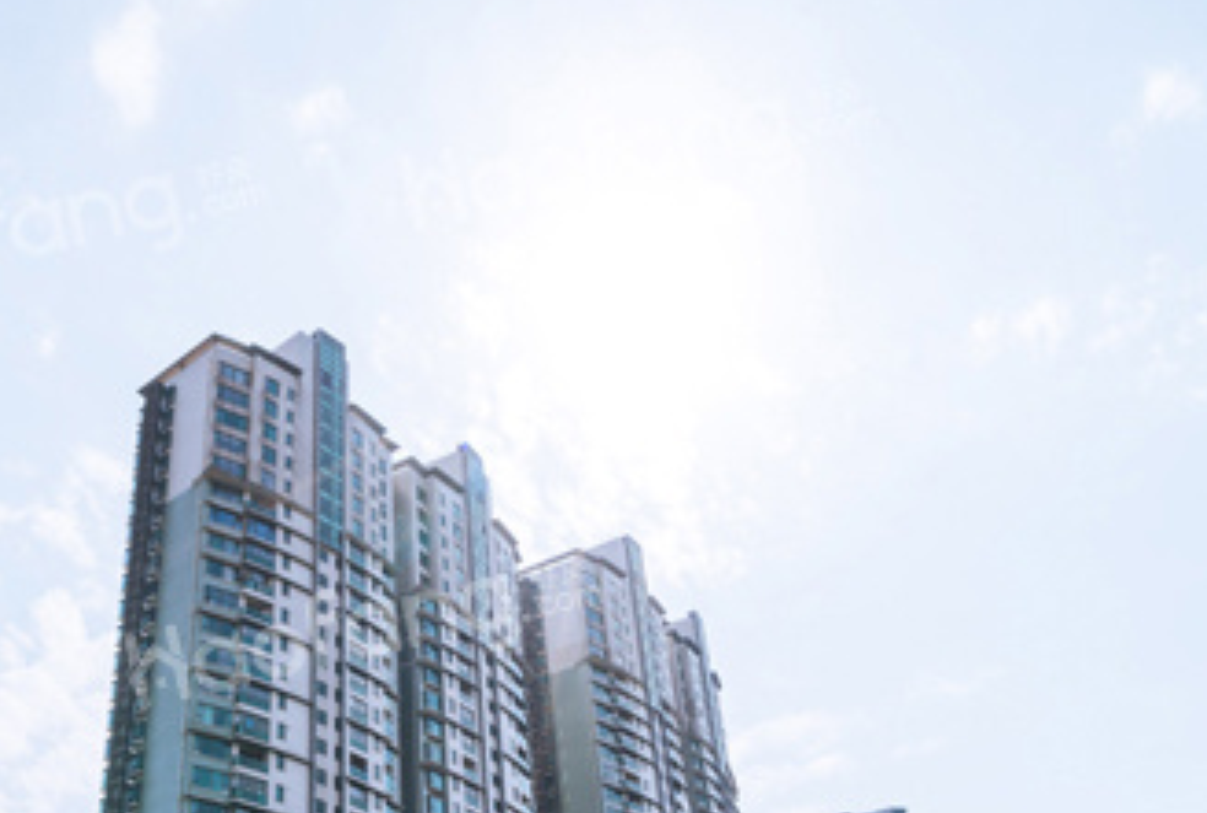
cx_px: 364
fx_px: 1278
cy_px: 614
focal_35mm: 38
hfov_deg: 49.3
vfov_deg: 34.5
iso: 100
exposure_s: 1/200
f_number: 11
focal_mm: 24
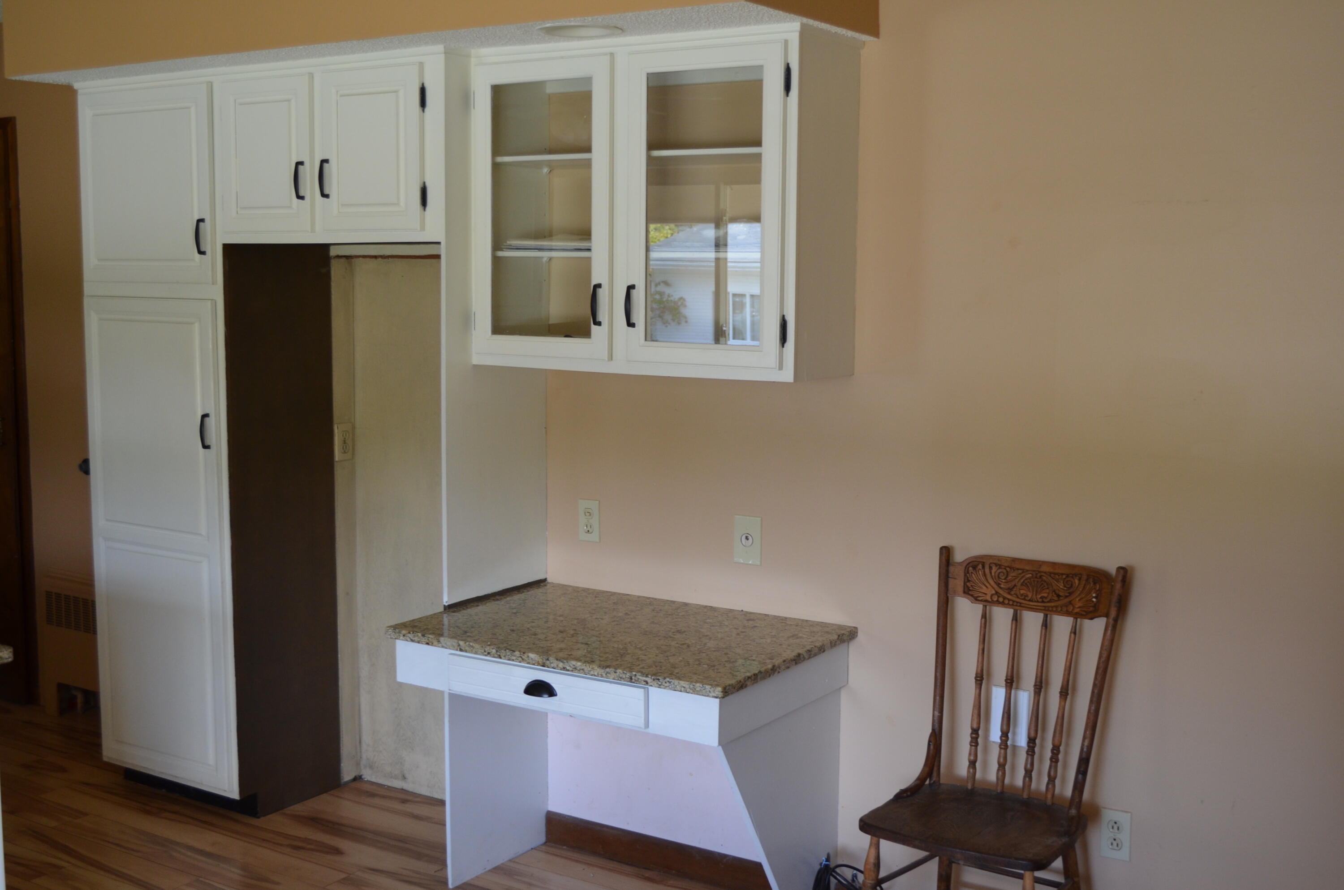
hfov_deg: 46.5
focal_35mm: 42
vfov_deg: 31.8
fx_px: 1565
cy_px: 445
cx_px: 672
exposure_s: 1/60
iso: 560
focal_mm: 28
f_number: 4.5
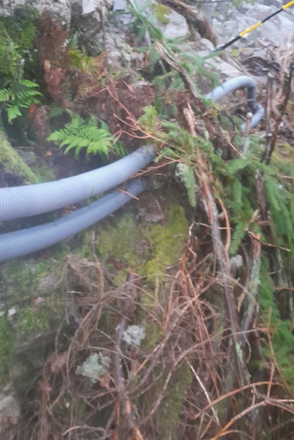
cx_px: 149
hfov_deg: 35.9
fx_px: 453
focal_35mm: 37
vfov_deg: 51.2
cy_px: 158
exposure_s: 1/25
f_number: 1.8
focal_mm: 4
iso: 400
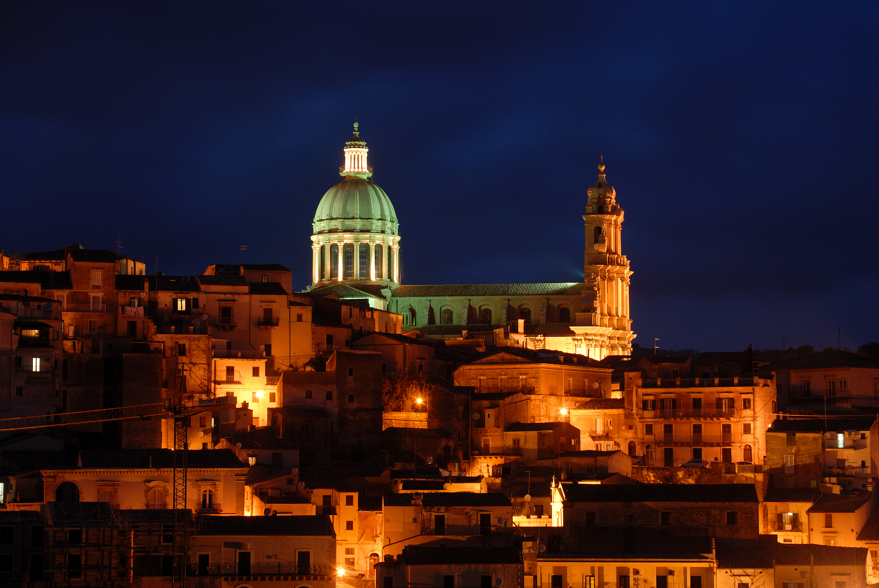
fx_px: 2567
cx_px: 440
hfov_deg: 19.4
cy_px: 294
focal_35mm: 105
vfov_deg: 13.1
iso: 100
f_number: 7.1
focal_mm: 70
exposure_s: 20
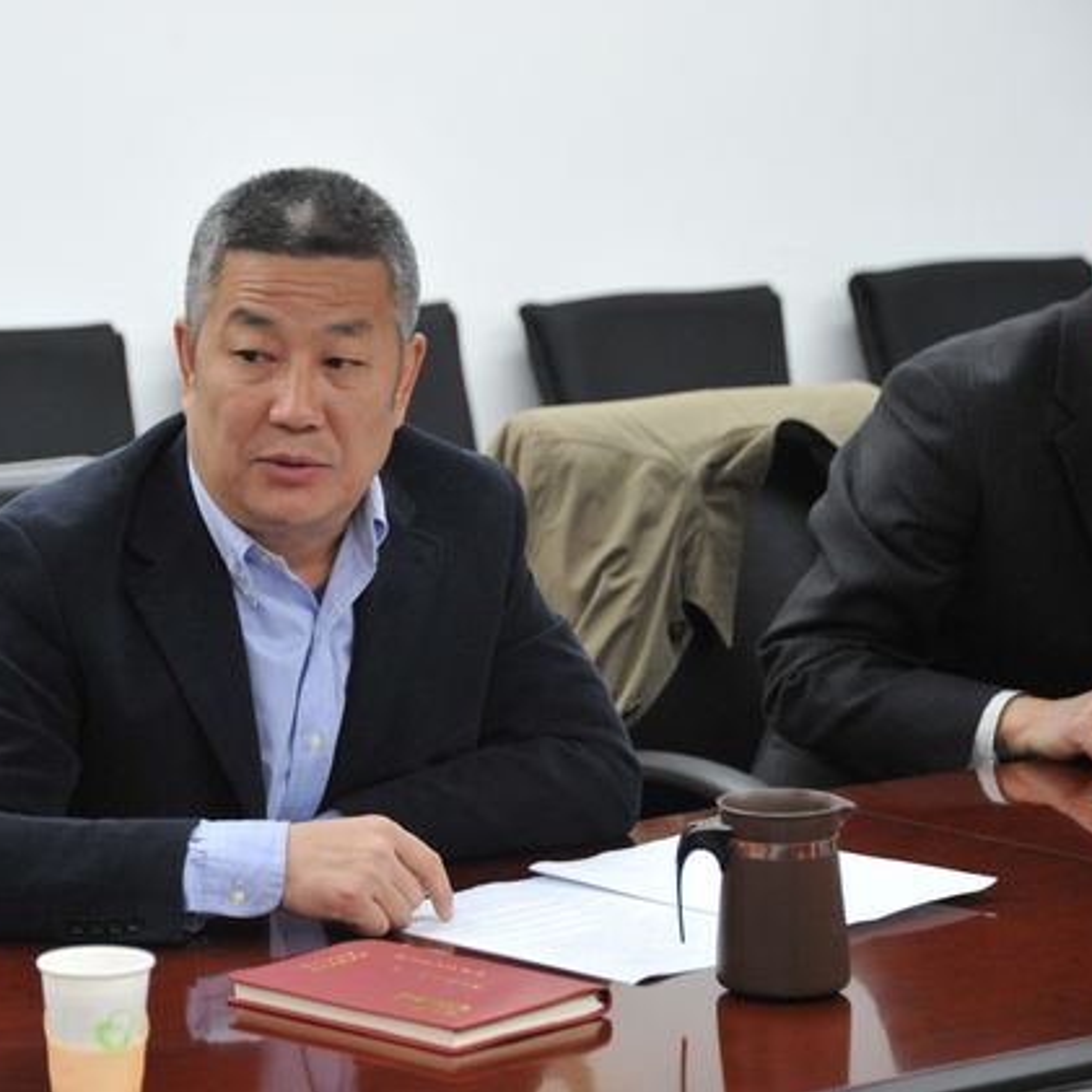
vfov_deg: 13.5
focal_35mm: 129
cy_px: 545
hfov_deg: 13.5
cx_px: 332
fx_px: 4604
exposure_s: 1/25
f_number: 5.6
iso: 3200
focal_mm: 100
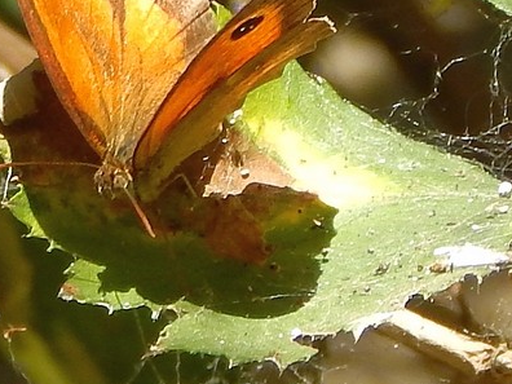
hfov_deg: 6.1
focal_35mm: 327
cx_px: 89
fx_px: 4837
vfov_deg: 4.5
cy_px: 109
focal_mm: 28.7
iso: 125
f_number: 5.1
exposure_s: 1/125
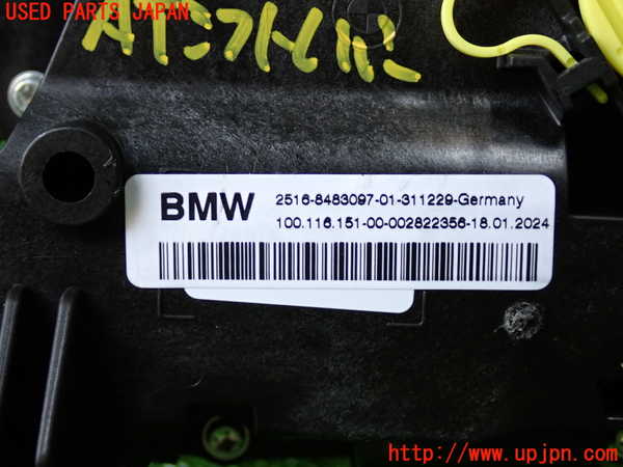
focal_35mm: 62
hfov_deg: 31.2
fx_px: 1116
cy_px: 234
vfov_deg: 23.7
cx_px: 312
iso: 250
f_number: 3.6
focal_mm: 11.09
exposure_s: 1/60
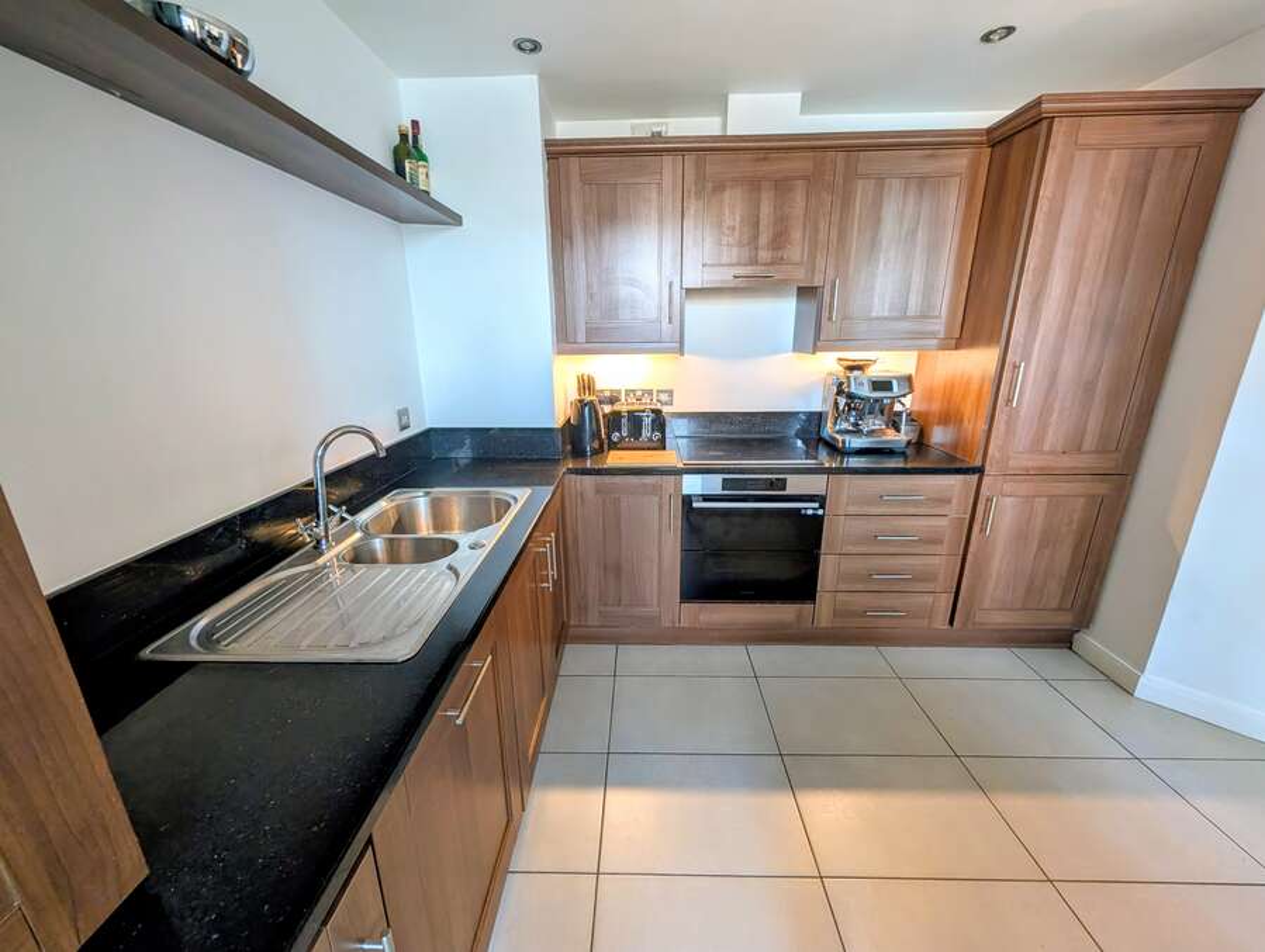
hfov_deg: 110.5
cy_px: 476
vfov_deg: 94.6
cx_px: 632
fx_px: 439
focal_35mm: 12
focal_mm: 2.02
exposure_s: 1/25.2
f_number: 1.7
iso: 46
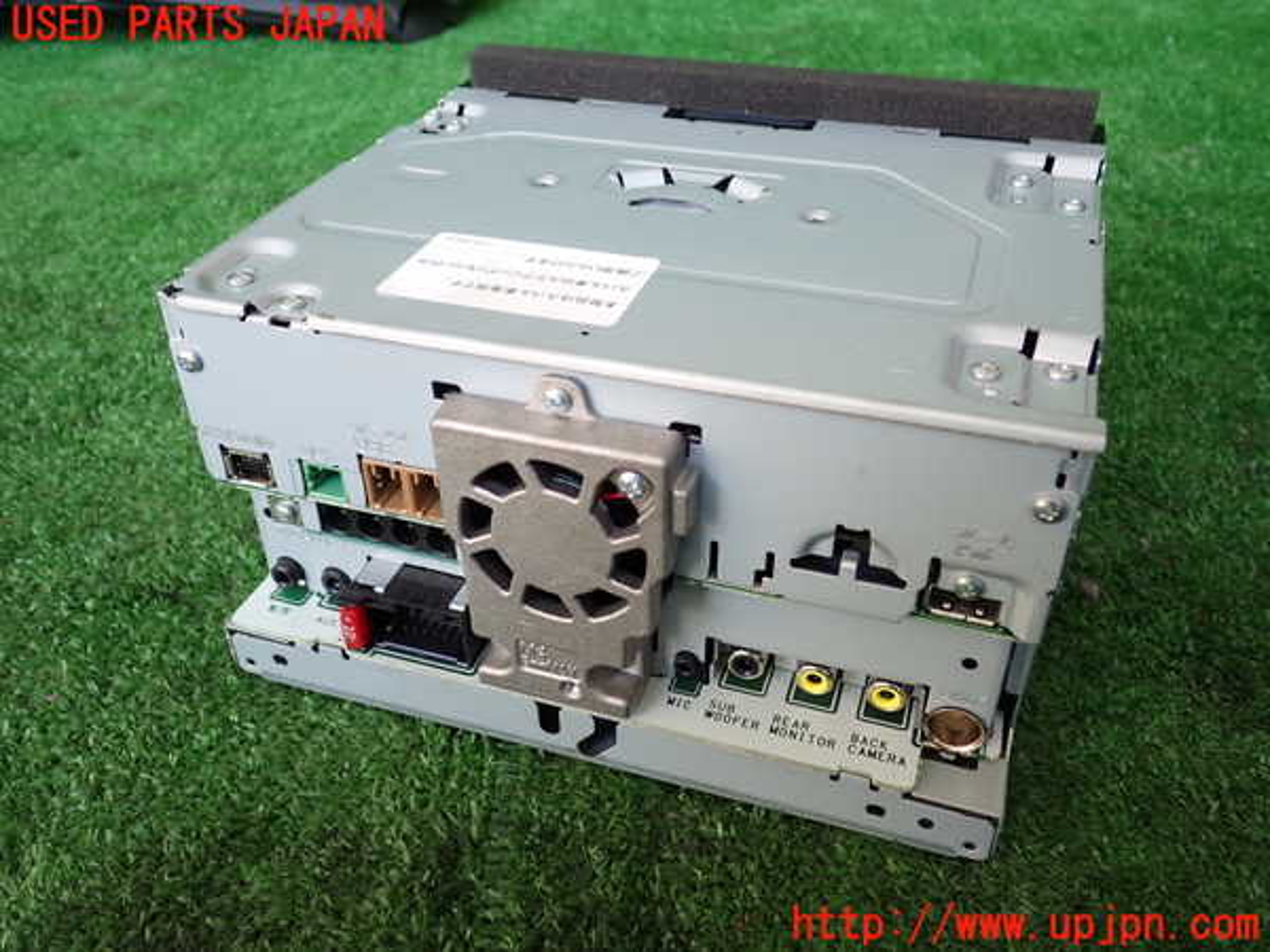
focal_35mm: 30
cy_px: 476
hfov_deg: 60.0
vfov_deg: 46.8
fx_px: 1101
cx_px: 635
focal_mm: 5.4
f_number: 2.3
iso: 160
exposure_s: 1/125
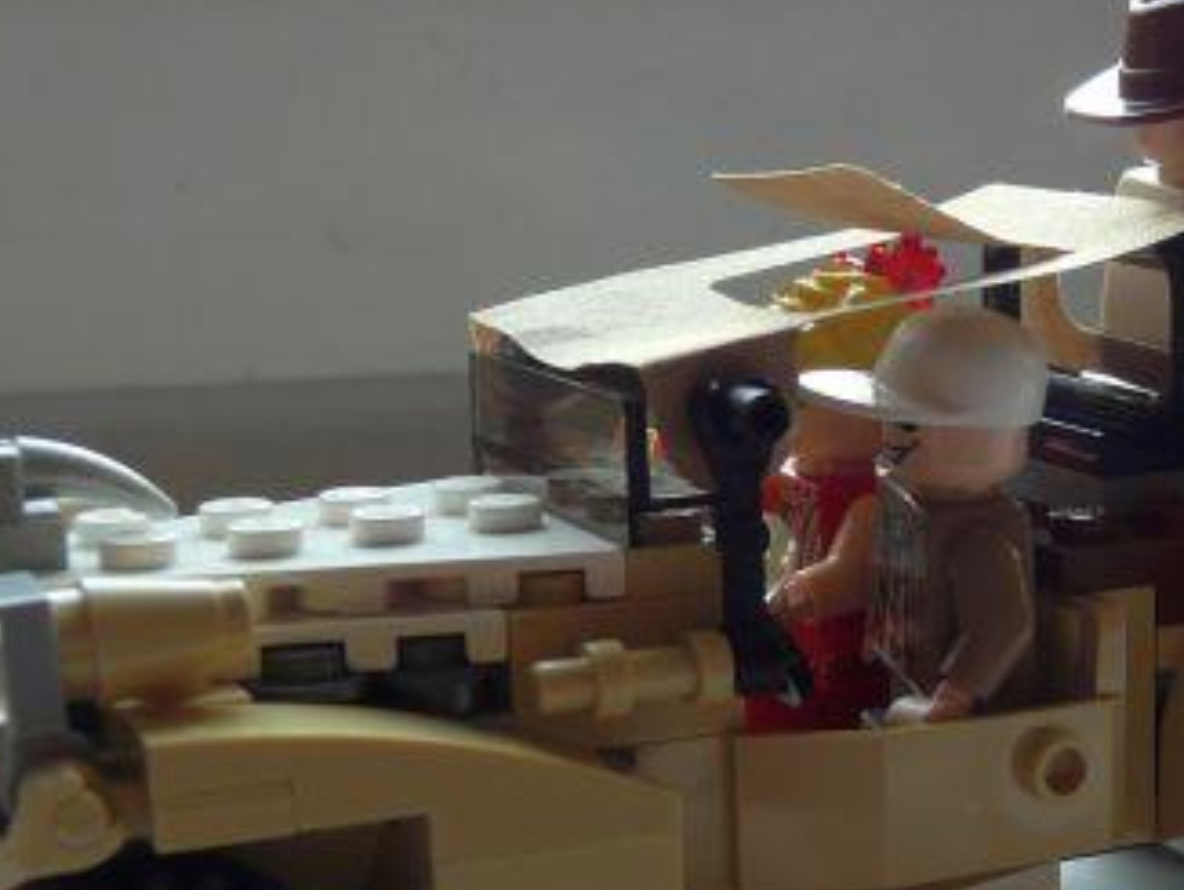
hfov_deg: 24.8
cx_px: 1104
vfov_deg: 19.3
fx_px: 2601
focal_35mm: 76
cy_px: 636
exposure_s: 1/80
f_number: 2.8
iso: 100
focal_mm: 5
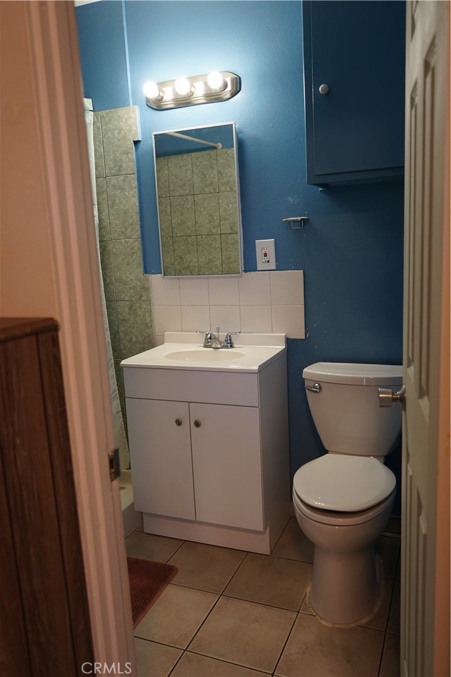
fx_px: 526
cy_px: 338
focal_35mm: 28
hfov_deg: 46.4
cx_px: 226
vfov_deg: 65.5
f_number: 3.5
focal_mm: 28
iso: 400
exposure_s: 1/60
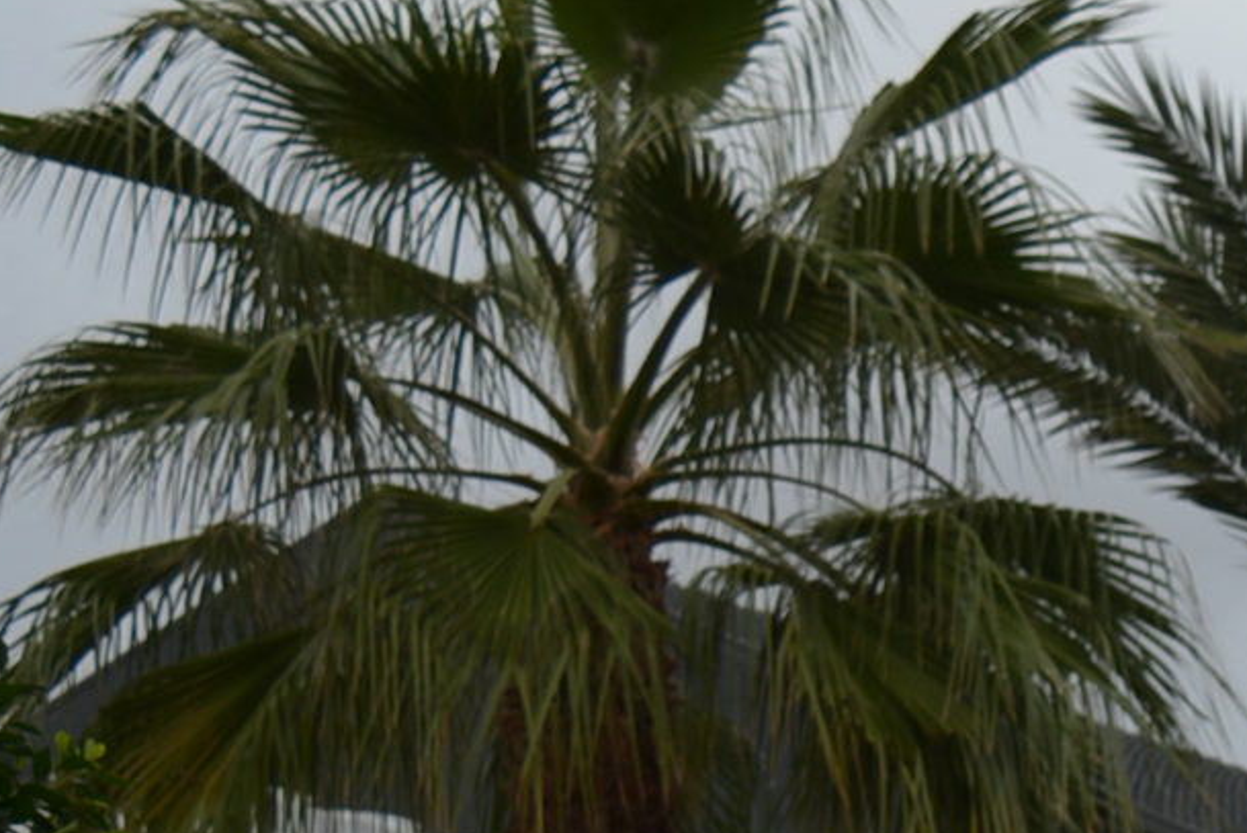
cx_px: 2572
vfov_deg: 7.4
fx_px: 6135
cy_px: 1777
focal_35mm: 177
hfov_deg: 10.6
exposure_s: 1/200
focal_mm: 24
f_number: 5
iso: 100
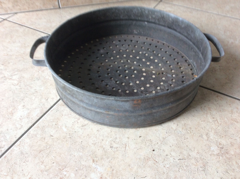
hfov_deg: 56.9
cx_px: 120
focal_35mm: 32
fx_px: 222
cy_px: 90
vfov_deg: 44.1
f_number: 2.4
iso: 50
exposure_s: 1/25
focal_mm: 3.3
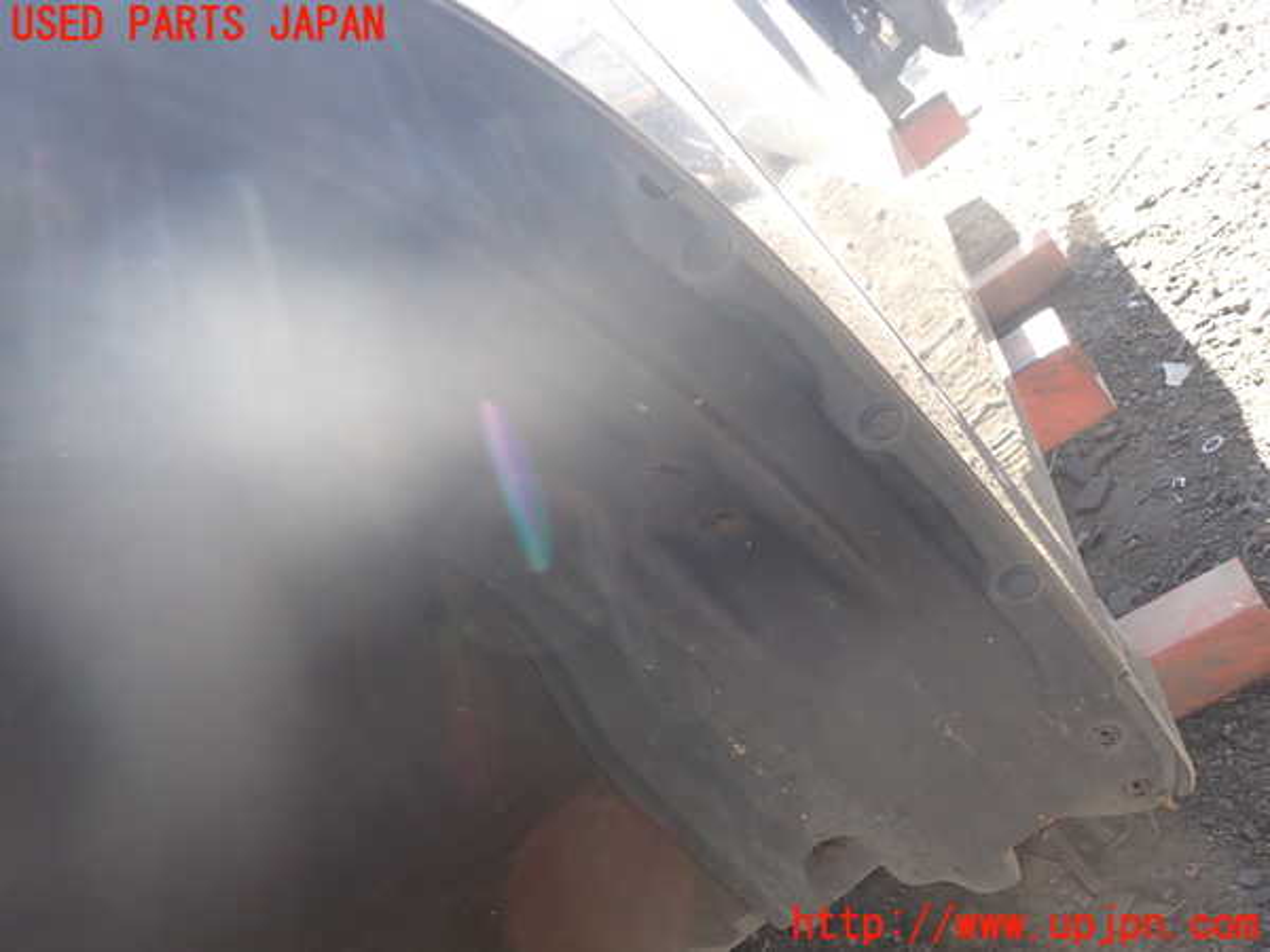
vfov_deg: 46.8
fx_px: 1101
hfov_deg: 60.0
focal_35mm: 30
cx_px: 635
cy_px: 476
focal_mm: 5.4
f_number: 3.2
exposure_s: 1/60
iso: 100
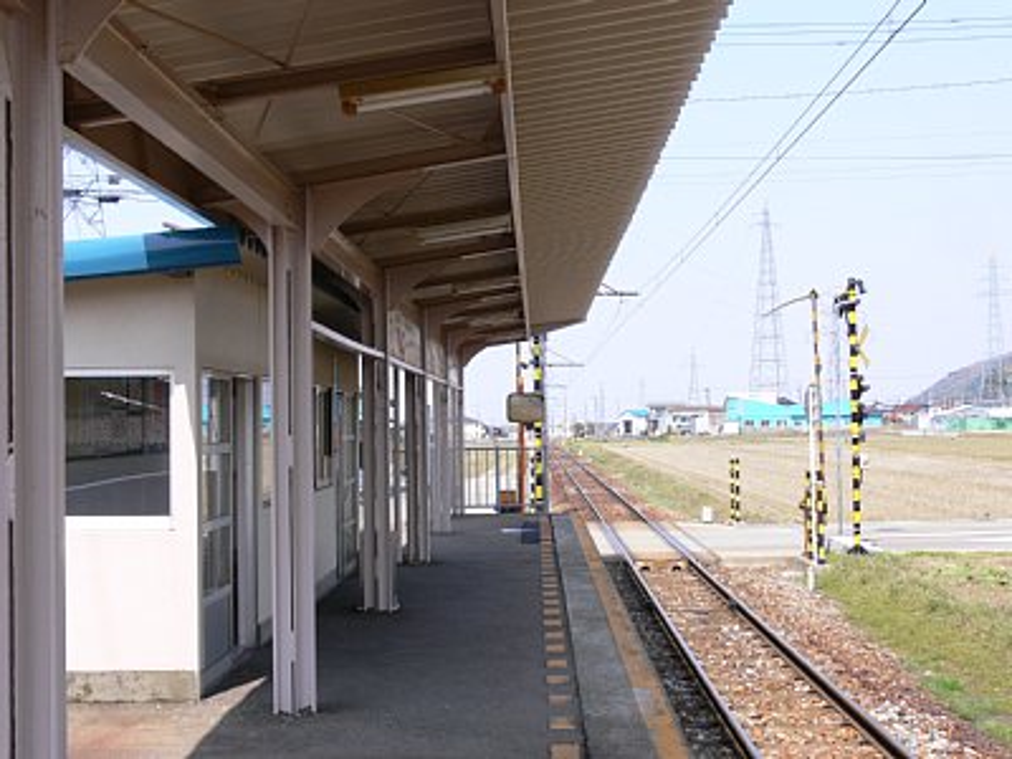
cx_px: 506
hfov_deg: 39.7
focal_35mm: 48
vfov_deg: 30.3
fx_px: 1403
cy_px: 380
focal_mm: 10.2
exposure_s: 1/160
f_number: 5.6
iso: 80
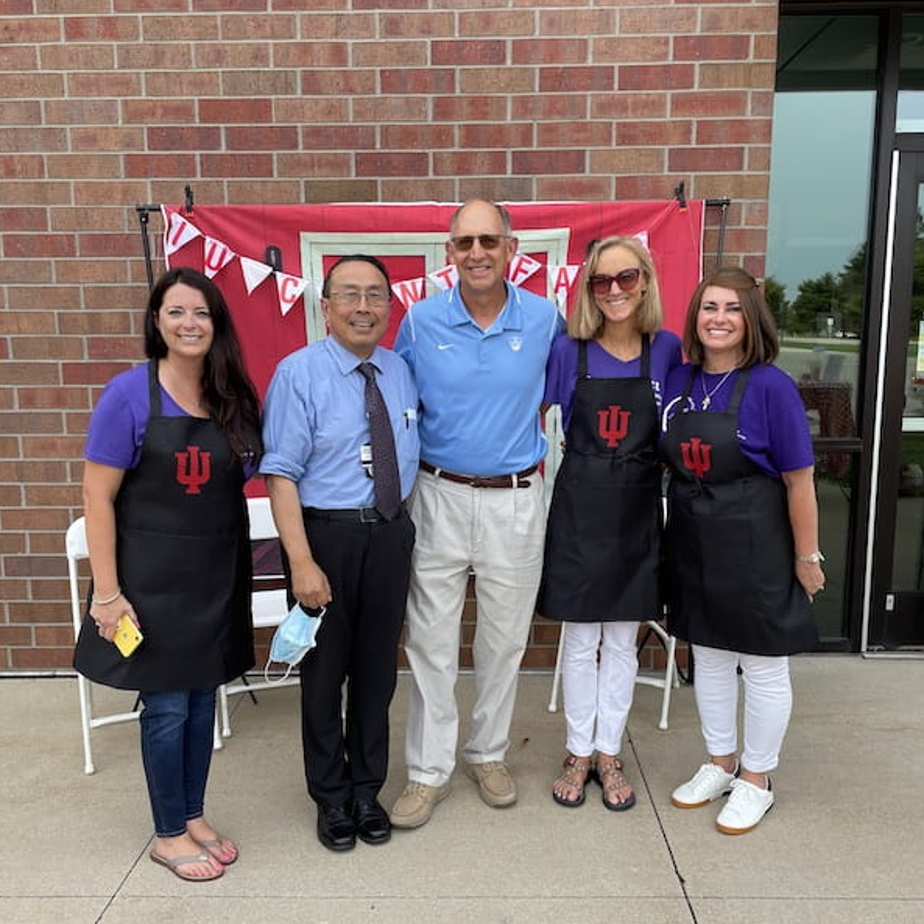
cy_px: 502
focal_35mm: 31
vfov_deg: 52.5
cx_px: 460
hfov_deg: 52.5
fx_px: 936
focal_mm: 4.2
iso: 32
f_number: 1.6
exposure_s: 1/690
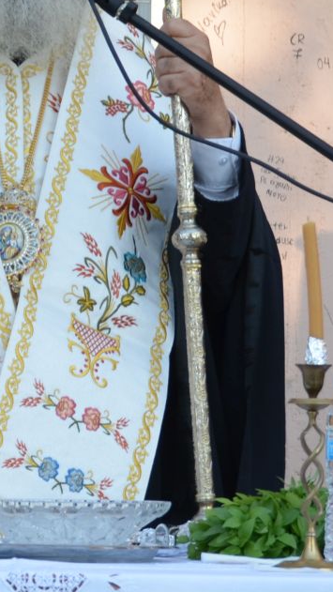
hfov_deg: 6.4
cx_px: 22
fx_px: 2966
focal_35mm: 189
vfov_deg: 11.4
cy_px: 224
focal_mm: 38
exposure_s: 1/200
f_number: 7.1
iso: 200
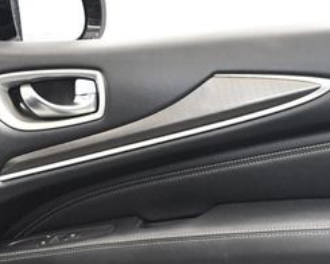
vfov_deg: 15.4
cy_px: 259
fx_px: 957
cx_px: 186
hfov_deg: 19.6
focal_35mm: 98
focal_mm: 20
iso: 3200
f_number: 3.8
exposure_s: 1/60
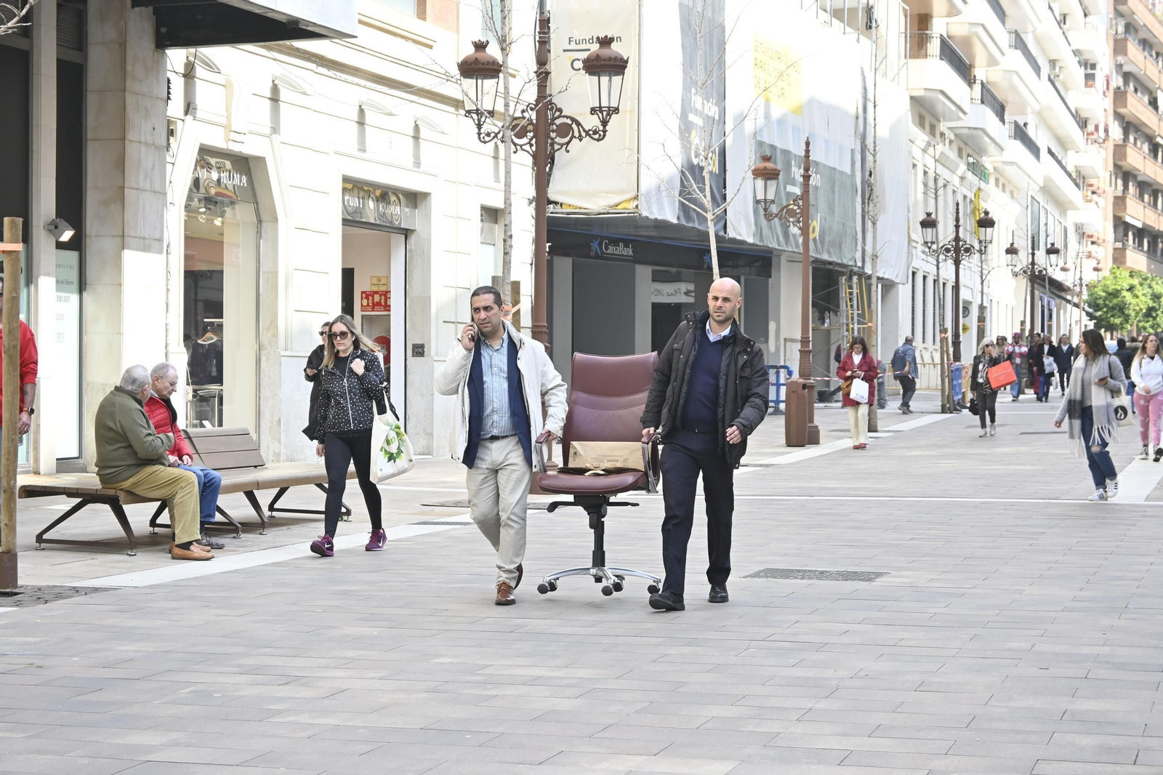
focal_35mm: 75
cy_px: 388
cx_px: 582
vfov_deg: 18.2
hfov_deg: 27.0
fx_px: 2422
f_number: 6.3
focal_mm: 50
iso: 450
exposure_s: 1/400
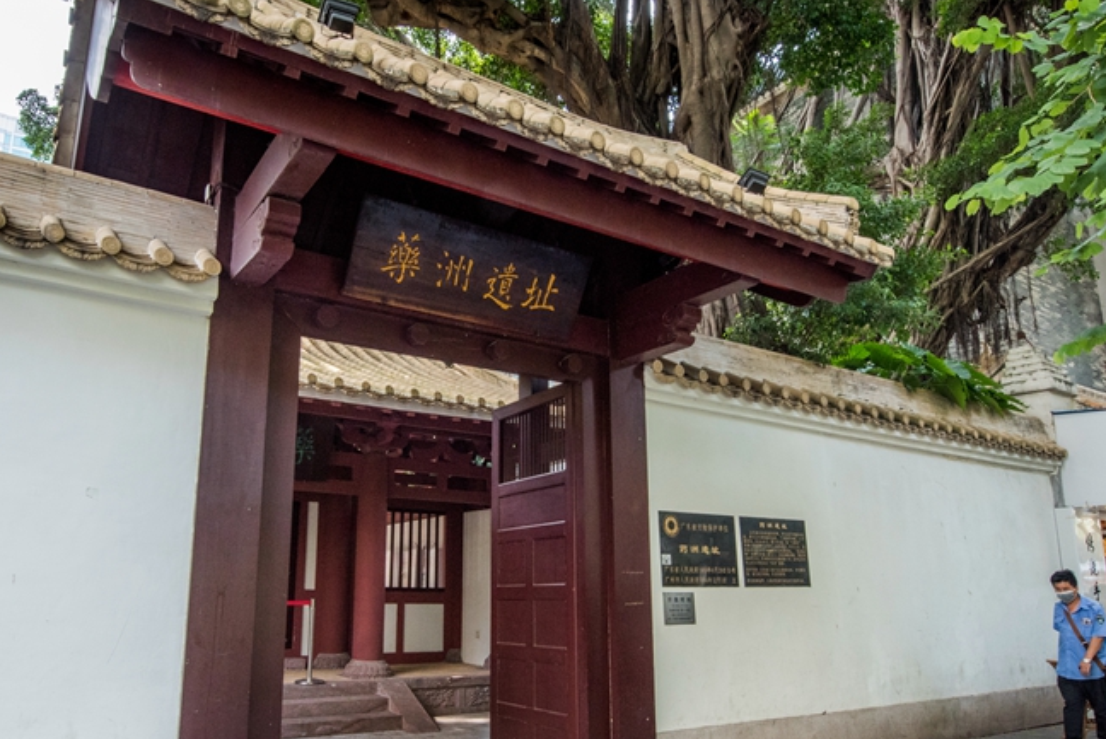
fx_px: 769
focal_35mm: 25
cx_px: 480
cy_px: 428
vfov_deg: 51.2
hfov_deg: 71.1
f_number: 10
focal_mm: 15
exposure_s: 1/100
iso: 800
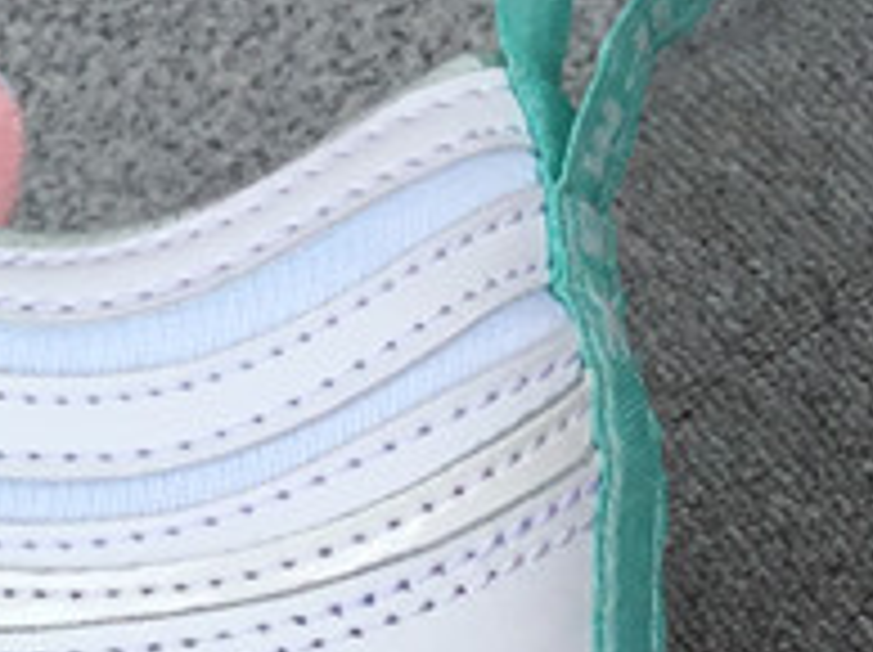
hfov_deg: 12.9
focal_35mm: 144
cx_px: -486
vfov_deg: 10.2
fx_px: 3627
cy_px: 524
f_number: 2.4
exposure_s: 1/646
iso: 25
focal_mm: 3.3
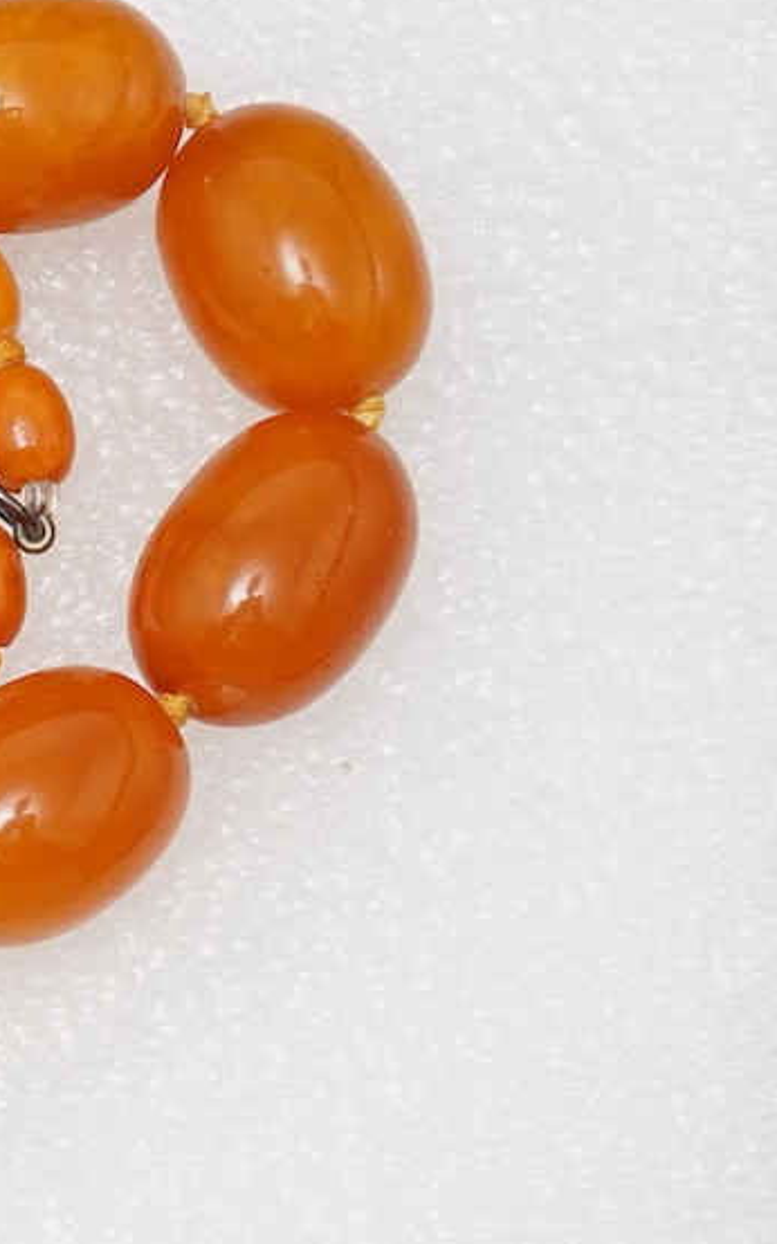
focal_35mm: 149
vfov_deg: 13.9
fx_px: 5051
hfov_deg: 8.4
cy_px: 1152
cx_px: -758
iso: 500
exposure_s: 1/125
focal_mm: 30
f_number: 20
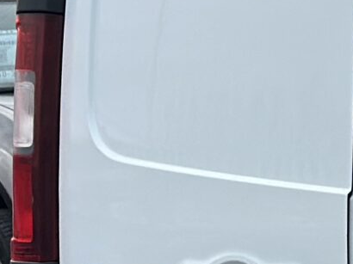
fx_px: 3057
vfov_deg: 4.9
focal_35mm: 300
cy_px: 318
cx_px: 737
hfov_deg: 6.4
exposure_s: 1/1880
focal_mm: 6.86
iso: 80
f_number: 1.78
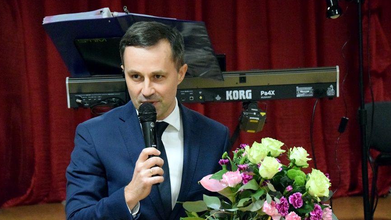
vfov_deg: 10.6
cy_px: 133
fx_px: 1182
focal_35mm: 114
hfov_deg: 18.8
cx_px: 189
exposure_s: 1/100
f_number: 5.3
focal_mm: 70
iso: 12800
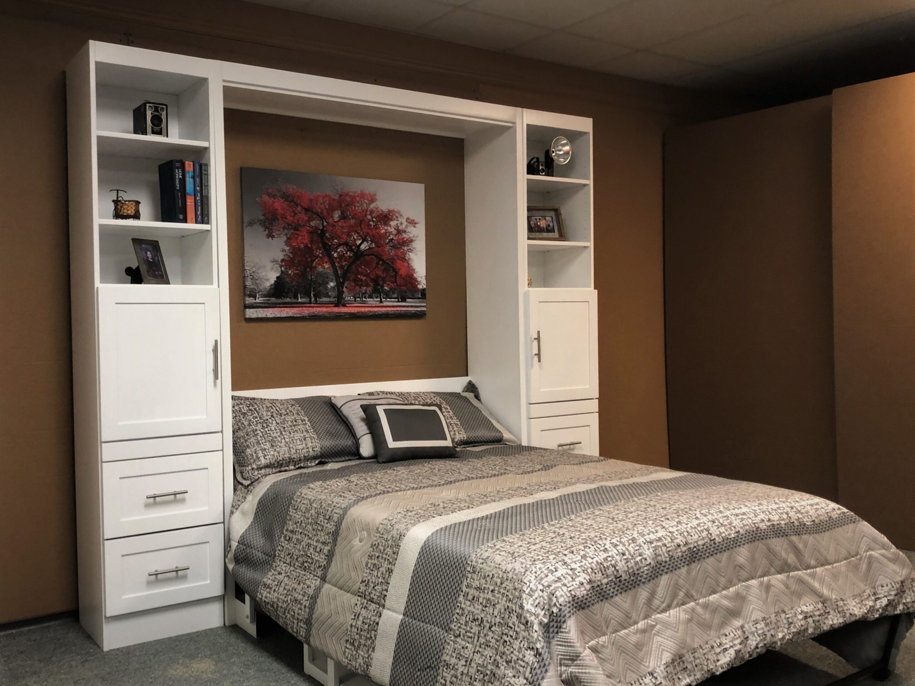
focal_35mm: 28
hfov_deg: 63.4
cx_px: 458
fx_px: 740
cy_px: 343
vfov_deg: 49.7
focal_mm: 3.99
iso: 40
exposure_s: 1/17
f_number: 1.8
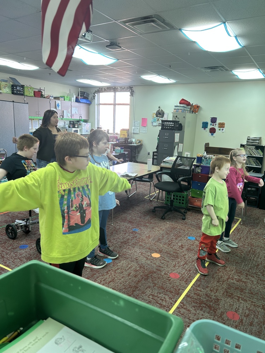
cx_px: 132
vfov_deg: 67.3
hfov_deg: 53.1
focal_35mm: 26
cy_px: 176
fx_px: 265
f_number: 1.5
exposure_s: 1/60
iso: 80
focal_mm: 5.7
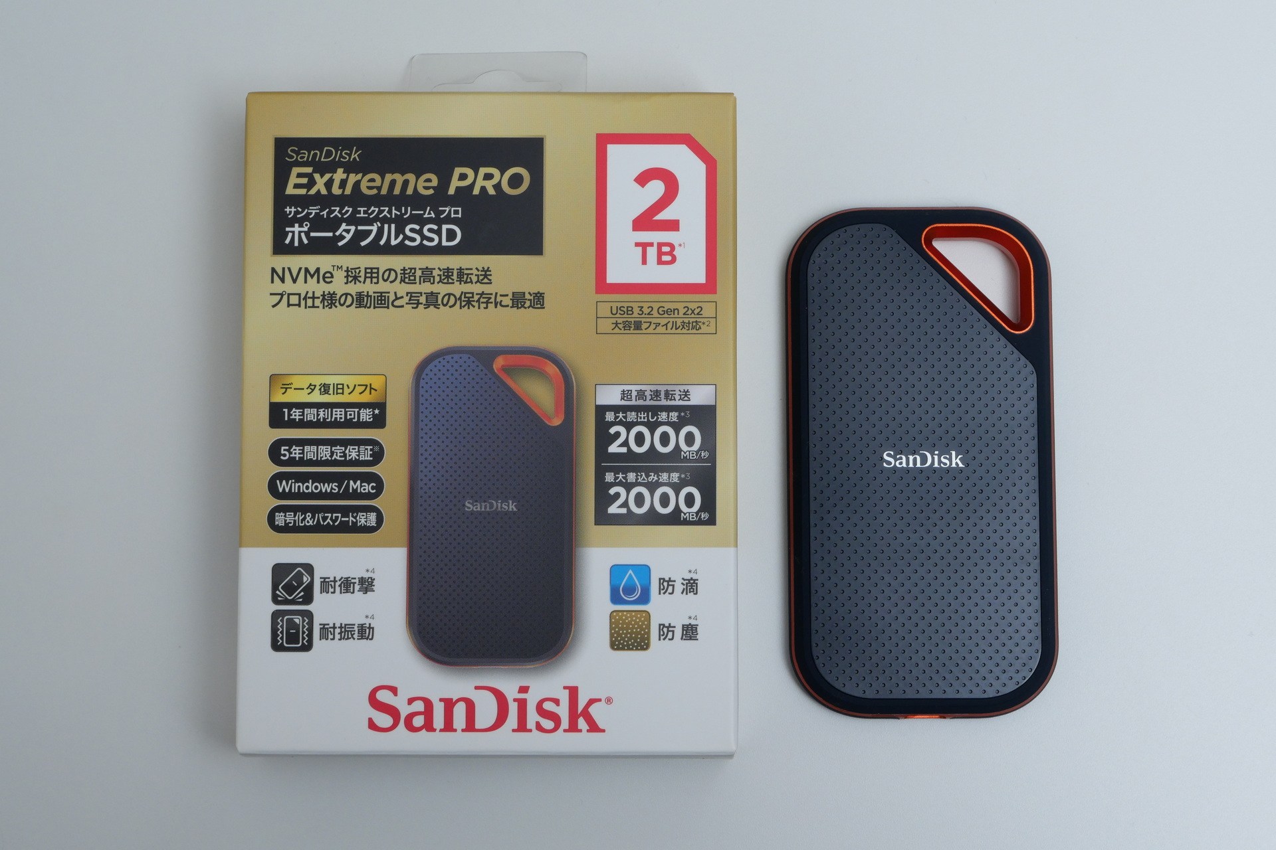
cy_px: 425
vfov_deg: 17.5
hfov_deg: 26.0
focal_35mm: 78
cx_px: 638
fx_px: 2764
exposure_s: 1/30
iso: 400
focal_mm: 38
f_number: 9
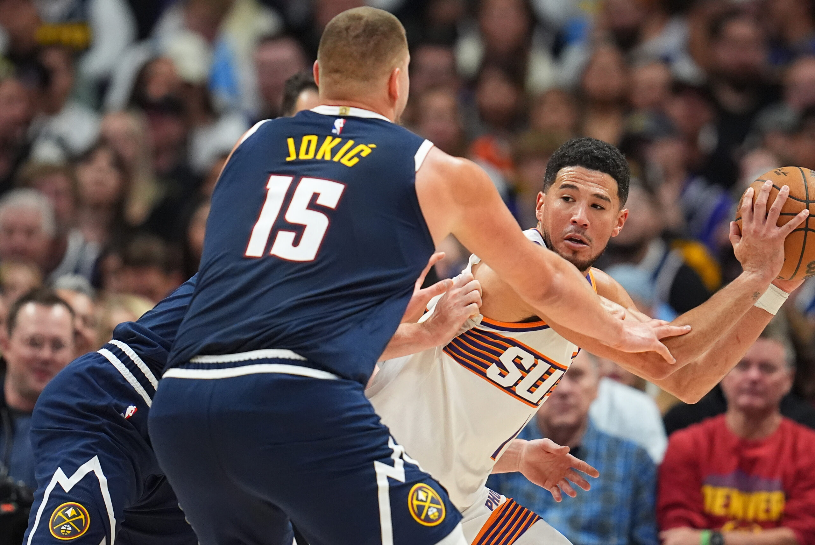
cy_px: 272
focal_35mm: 600
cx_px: 408
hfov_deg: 3.4
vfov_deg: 2.3
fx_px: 13595
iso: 5000
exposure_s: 1/1600
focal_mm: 400
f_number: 3.2
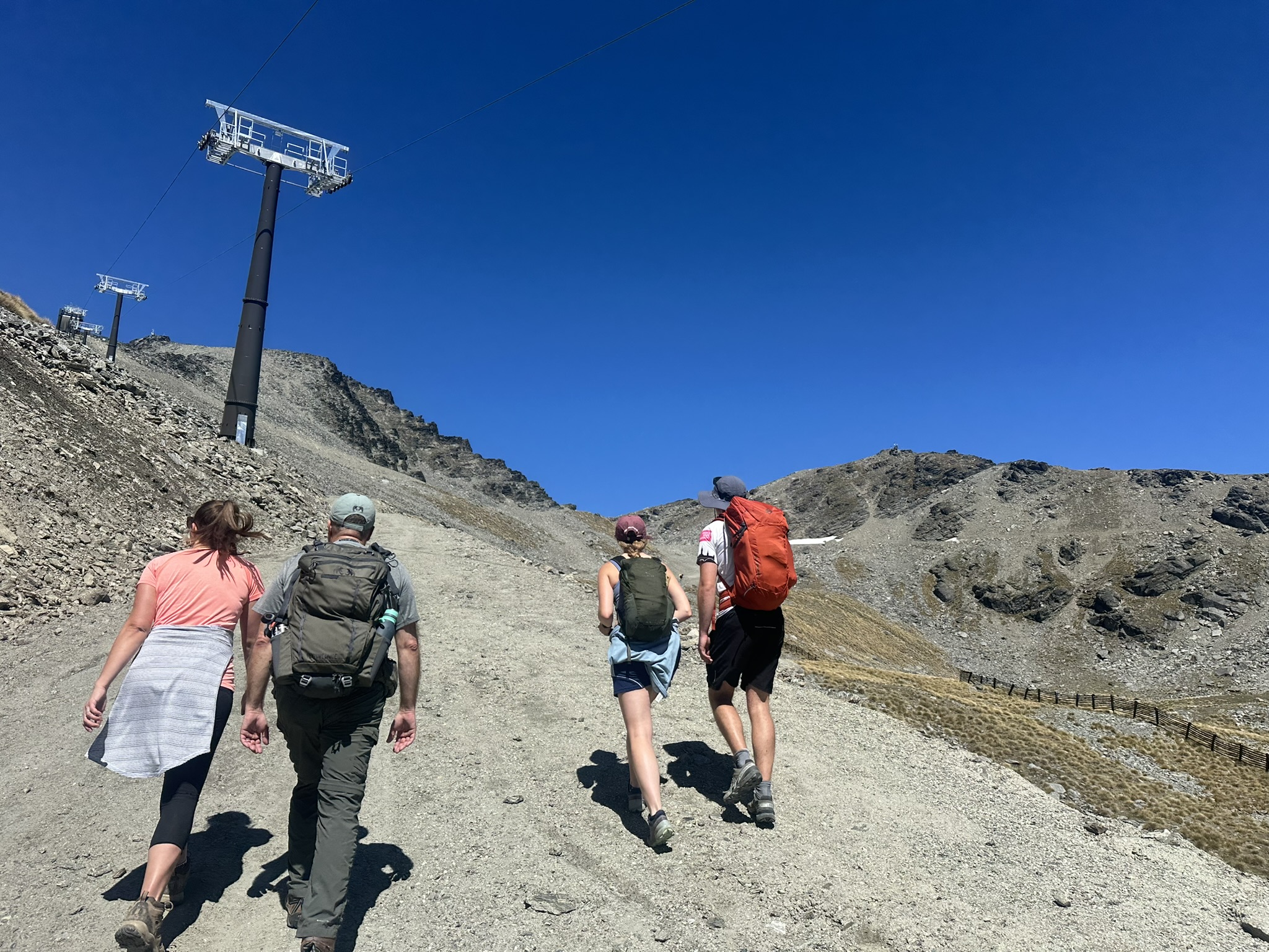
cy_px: 476
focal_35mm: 24
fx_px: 880
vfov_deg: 56.8
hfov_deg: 71.6
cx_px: 634
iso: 80
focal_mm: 6.86
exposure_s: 1/5848
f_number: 1.78
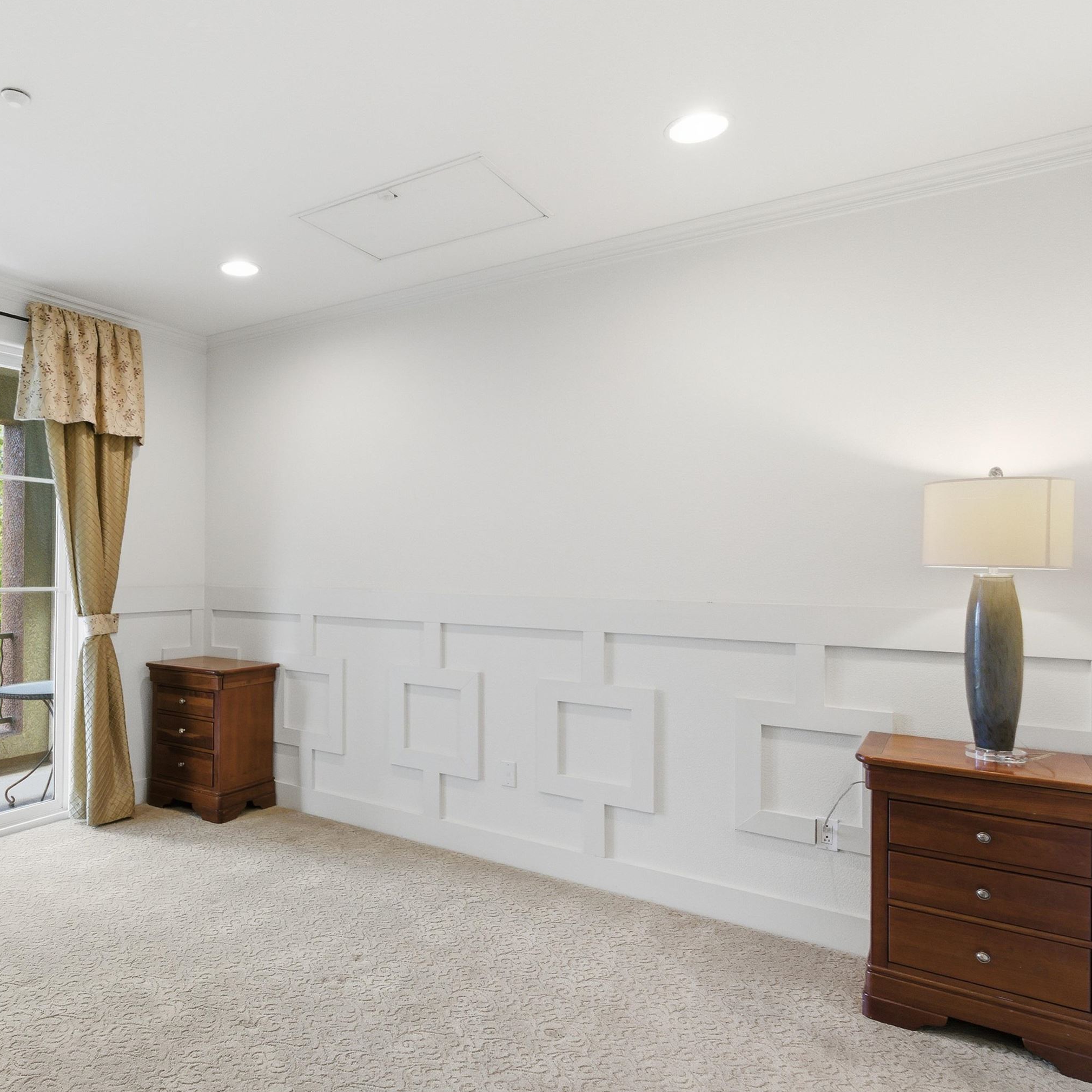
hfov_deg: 66.8
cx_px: 323
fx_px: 785
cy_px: 539
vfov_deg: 69.6
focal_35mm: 22
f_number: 4
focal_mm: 17
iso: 2000
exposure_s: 1/800
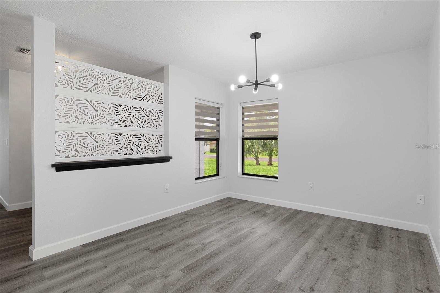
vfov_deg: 70.4
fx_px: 208
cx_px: 220
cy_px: 146
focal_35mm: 17
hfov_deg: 93.3
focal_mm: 17
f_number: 8
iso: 320
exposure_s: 1/2
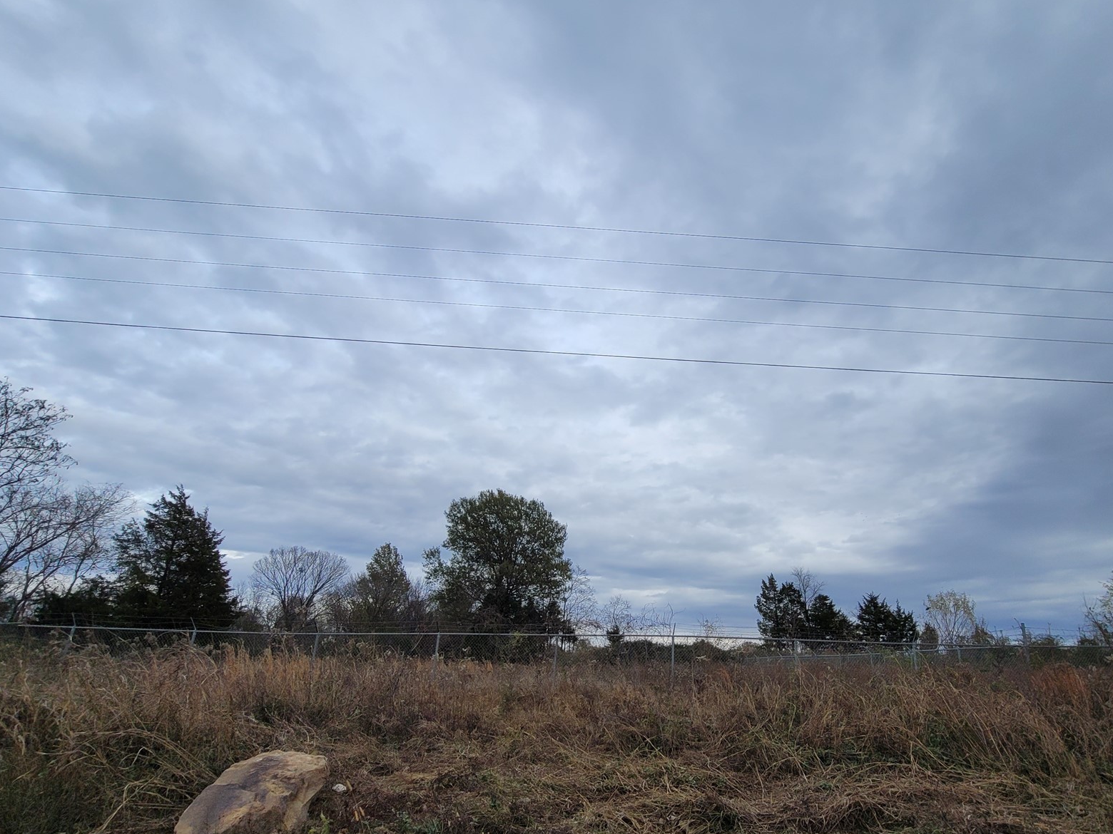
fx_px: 514
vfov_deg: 77.2
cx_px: 623
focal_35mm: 16
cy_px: 499
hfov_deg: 94.1
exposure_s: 1/449
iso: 64
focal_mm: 2.2
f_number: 2.2
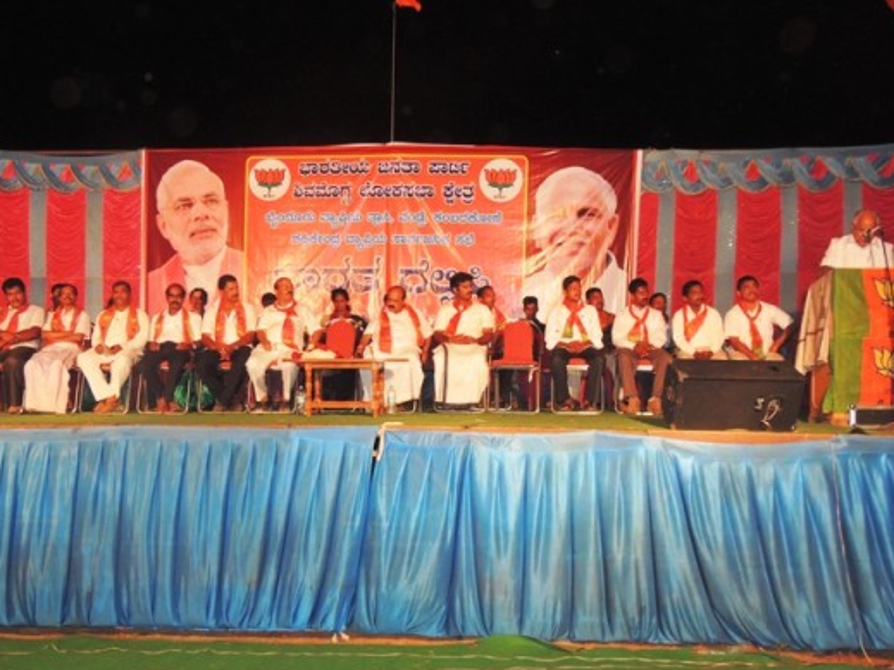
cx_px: 436
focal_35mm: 37
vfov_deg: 38.5
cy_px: 401
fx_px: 955
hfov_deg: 50.1
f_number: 3.1
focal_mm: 5.3
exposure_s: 1/40
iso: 400
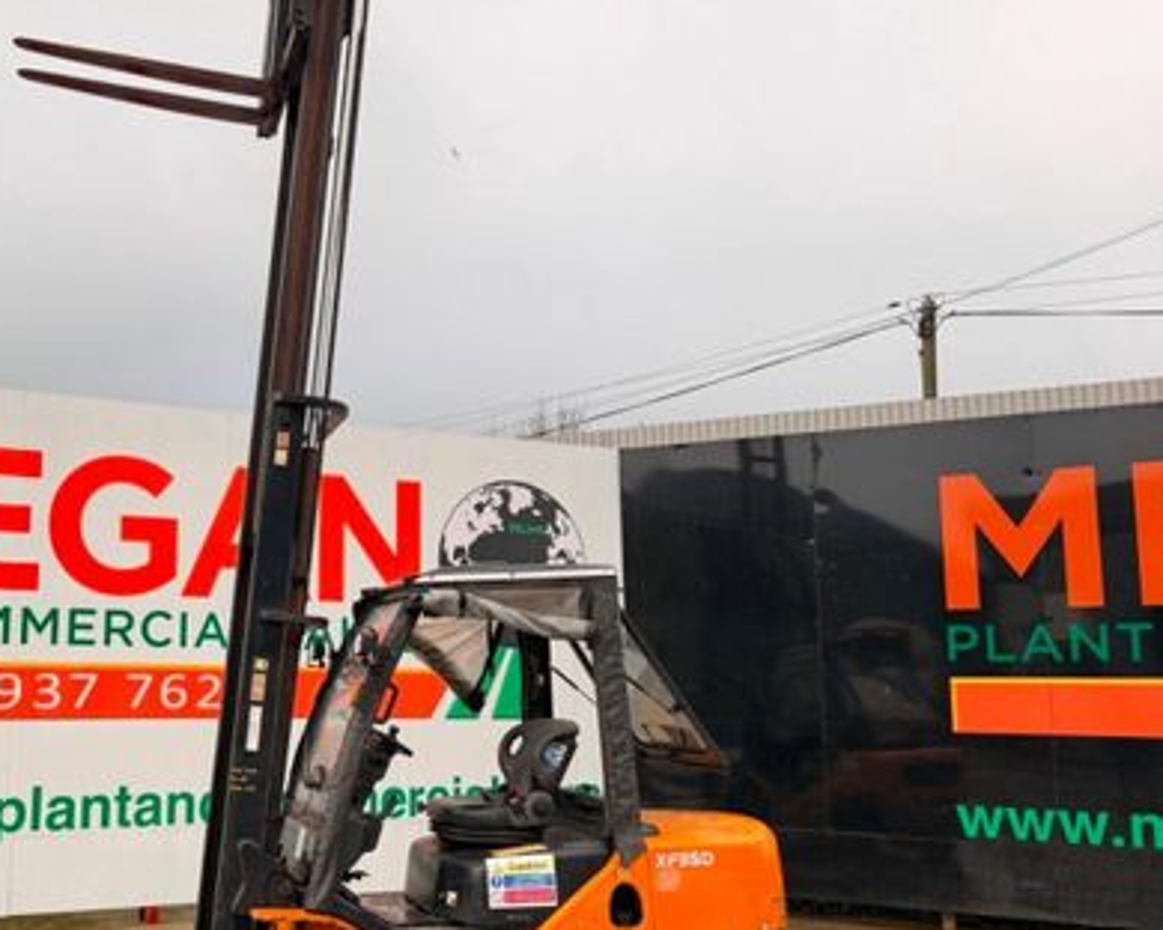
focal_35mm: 36
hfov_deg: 48.8
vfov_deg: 41.1
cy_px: 513
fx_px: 1239
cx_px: 325
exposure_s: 1/735
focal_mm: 6.76
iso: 100
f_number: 1.78
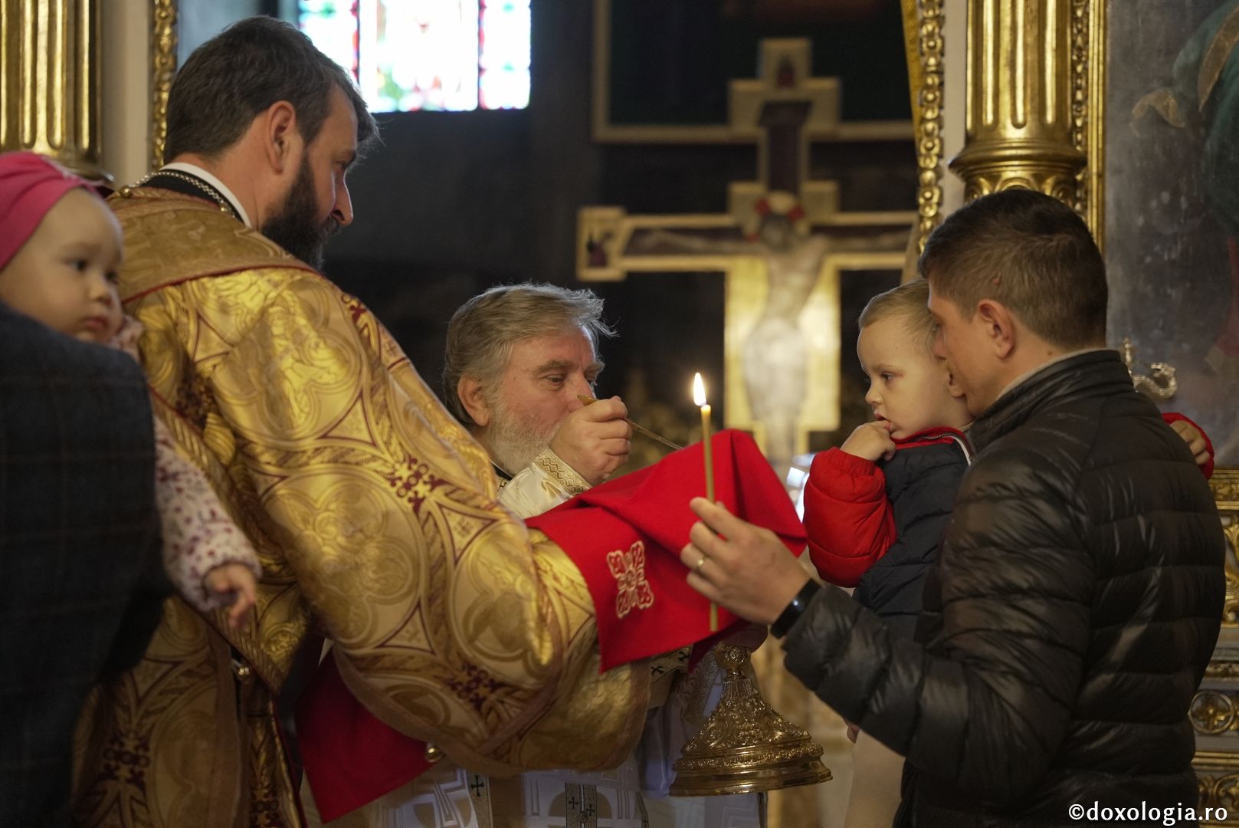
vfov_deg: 19.5
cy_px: 414
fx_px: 2410
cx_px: 620
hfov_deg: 28.8
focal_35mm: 70
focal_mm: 70
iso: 5000
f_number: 2.8
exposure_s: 1/125
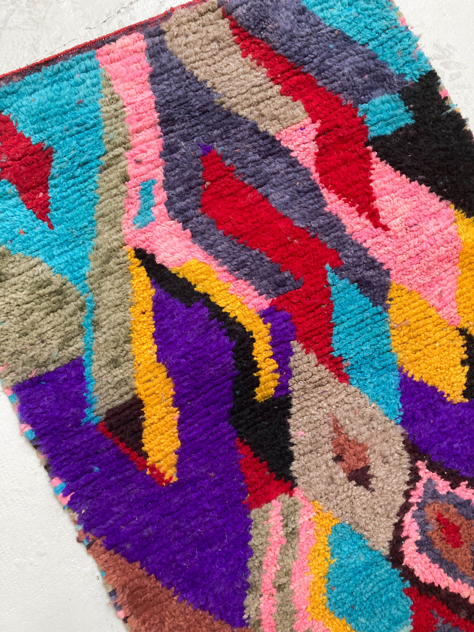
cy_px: 316
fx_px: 511
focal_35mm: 28
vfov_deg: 63.4
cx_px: 237
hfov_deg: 49.7
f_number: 1.8
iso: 250
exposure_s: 1/35
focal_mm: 3.99
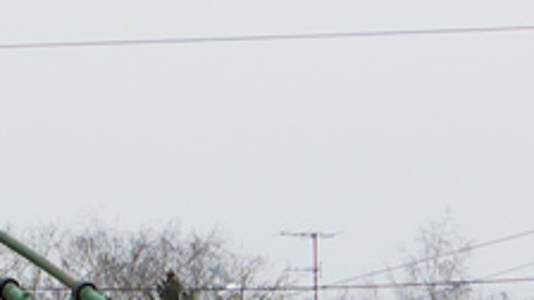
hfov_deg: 7.3
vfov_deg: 4.1
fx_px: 4174
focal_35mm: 295
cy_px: 467
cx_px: 403
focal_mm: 35
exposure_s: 1/640
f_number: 6.3
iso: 200
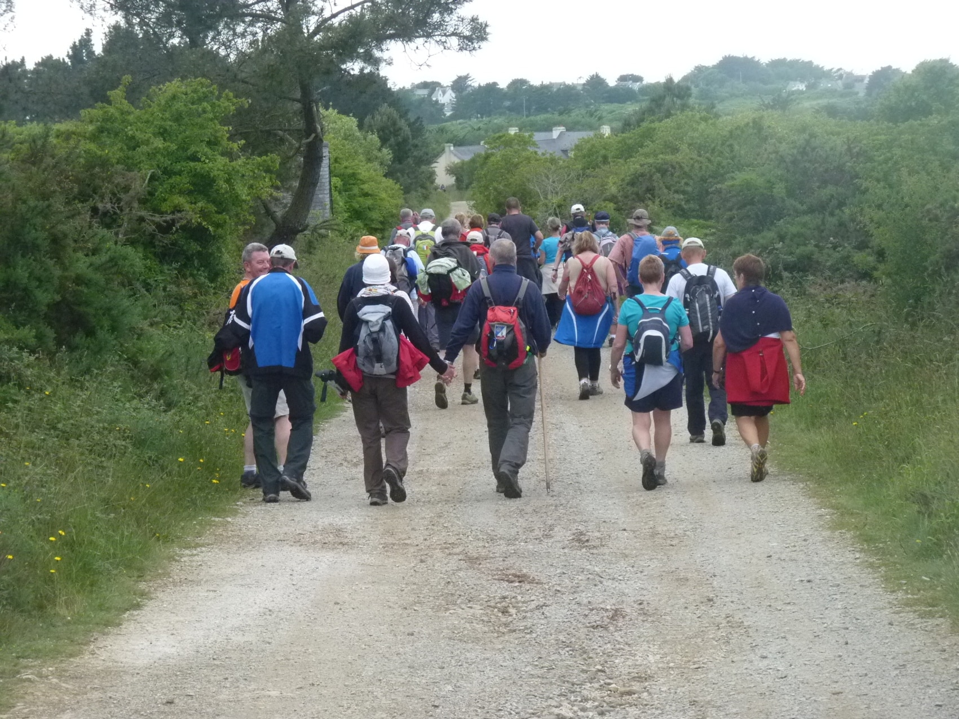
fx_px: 3713
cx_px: 480
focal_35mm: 134
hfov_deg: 14.7
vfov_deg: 11.1
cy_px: 360
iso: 400
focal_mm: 23.7
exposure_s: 1/1000
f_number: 3.6
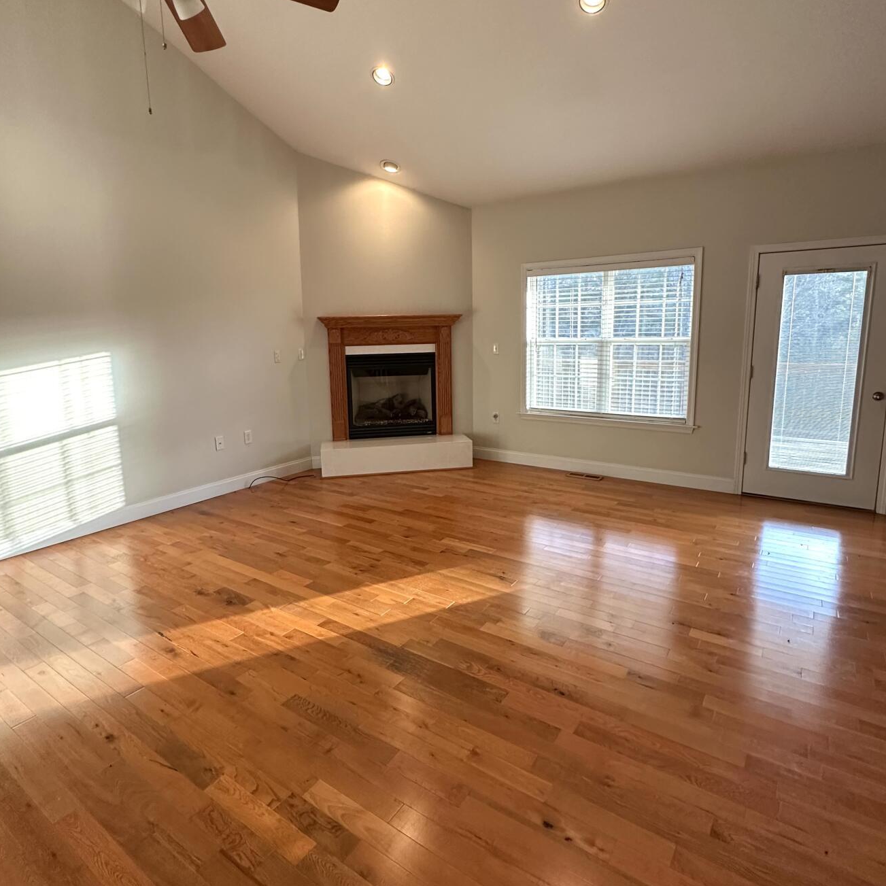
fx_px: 550
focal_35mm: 19
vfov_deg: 77.6
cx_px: 438
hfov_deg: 77.7
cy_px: 414
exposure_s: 1/120
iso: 250
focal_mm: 2.22
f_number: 2.2
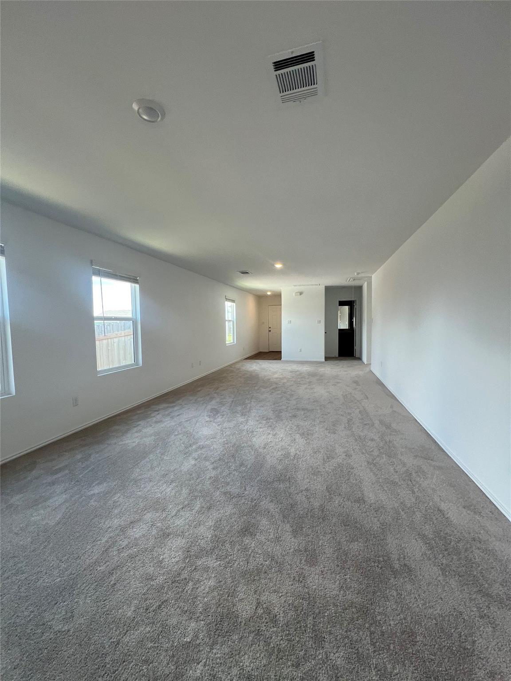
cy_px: 340
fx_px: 256
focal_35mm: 13
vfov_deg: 106.2
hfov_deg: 89.9
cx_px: 256
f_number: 1.8
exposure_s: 1/120
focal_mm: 1.57
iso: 80
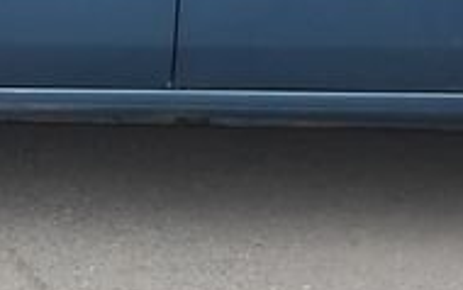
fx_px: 1944
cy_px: -300
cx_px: 73
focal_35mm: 154
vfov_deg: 8.1
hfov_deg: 13.5
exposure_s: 1/61
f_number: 3
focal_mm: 4.9
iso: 100
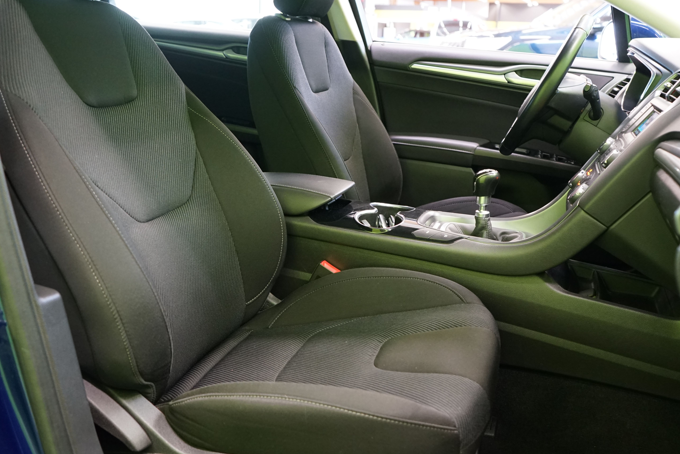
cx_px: 332
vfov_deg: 38.8
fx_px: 642
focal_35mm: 34
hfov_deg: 55.8
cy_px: 202
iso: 2500
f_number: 4.5
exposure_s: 1/20
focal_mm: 29
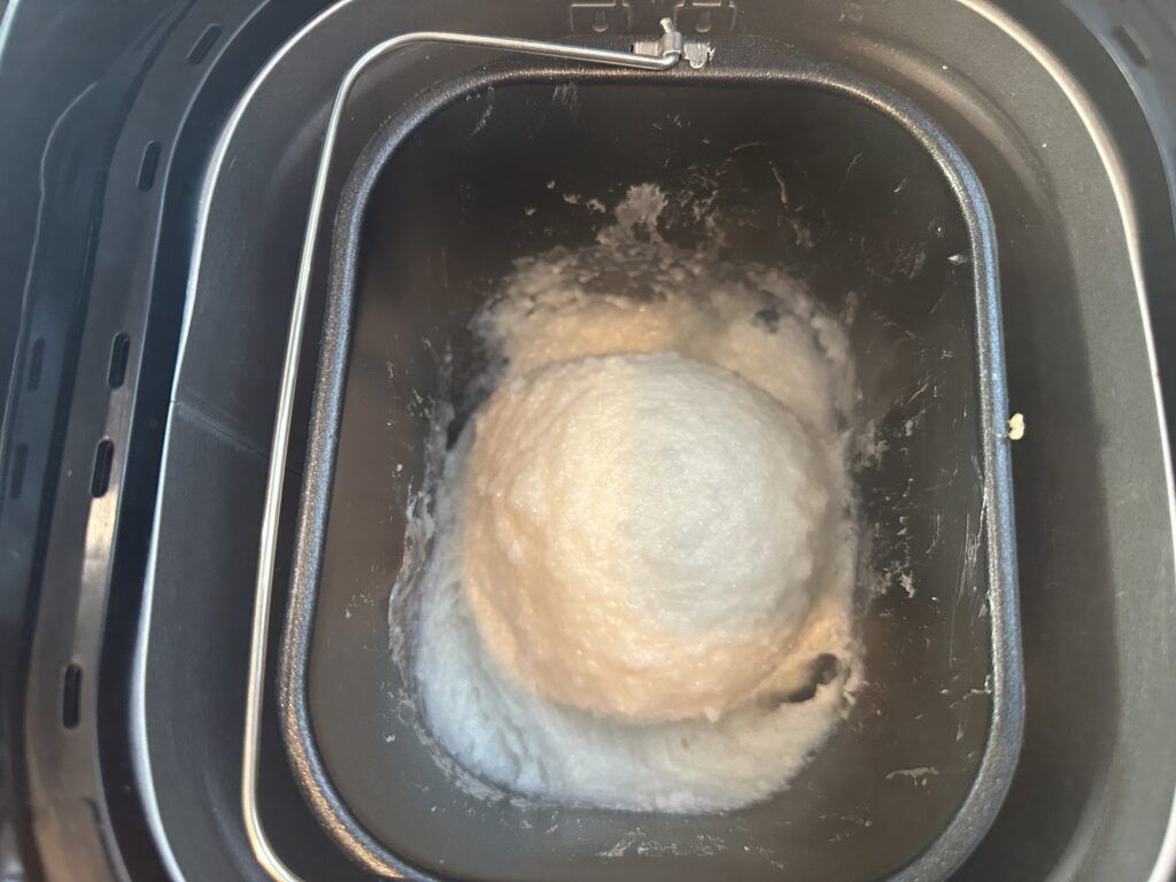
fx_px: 815
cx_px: 588
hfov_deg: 71.6
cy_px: 441
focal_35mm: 24
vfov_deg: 56.8
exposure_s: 1/60
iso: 320
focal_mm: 6.86
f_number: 1.78
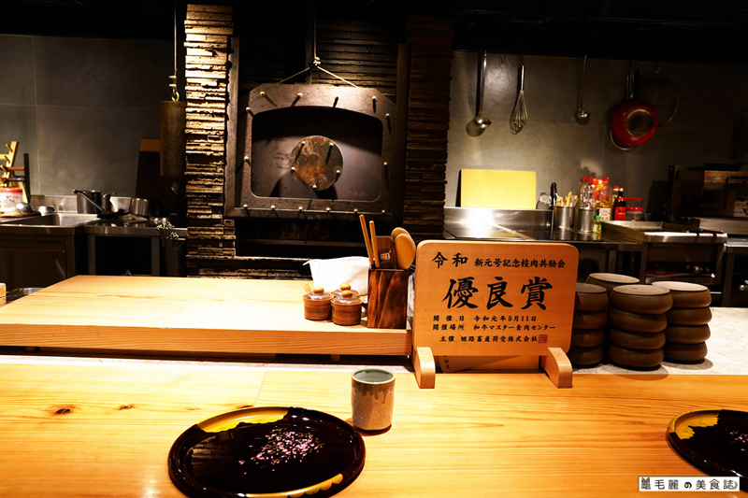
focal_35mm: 27
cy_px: 249
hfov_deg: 67.4
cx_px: 374
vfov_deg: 47.9
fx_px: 561
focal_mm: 27
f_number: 5.6
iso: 1250
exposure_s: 1/30
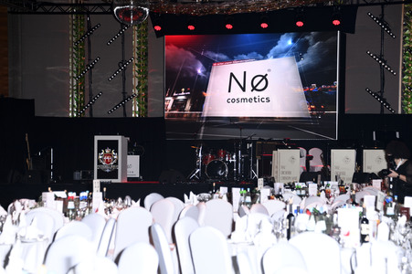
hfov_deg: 17.7
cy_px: 137
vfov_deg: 11.8
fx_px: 1327
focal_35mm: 116
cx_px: 206
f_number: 5.6
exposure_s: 1/160
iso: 640
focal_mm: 116
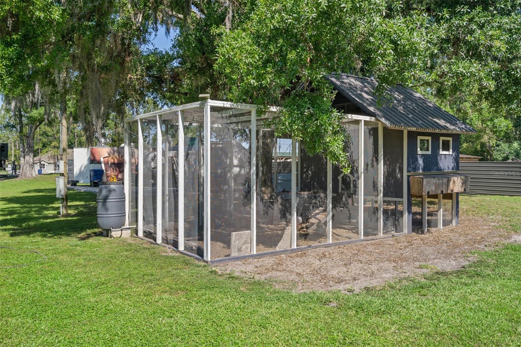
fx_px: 449
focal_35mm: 31
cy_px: 174
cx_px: 260
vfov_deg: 42.3
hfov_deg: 60.3
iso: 320
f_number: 8
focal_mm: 31
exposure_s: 1/25
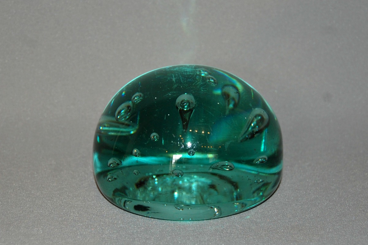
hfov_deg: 28.1
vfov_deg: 18.9
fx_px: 735
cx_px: 184
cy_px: 122
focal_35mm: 72
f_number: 5.6
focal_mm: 48
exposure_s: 1/60
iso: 400
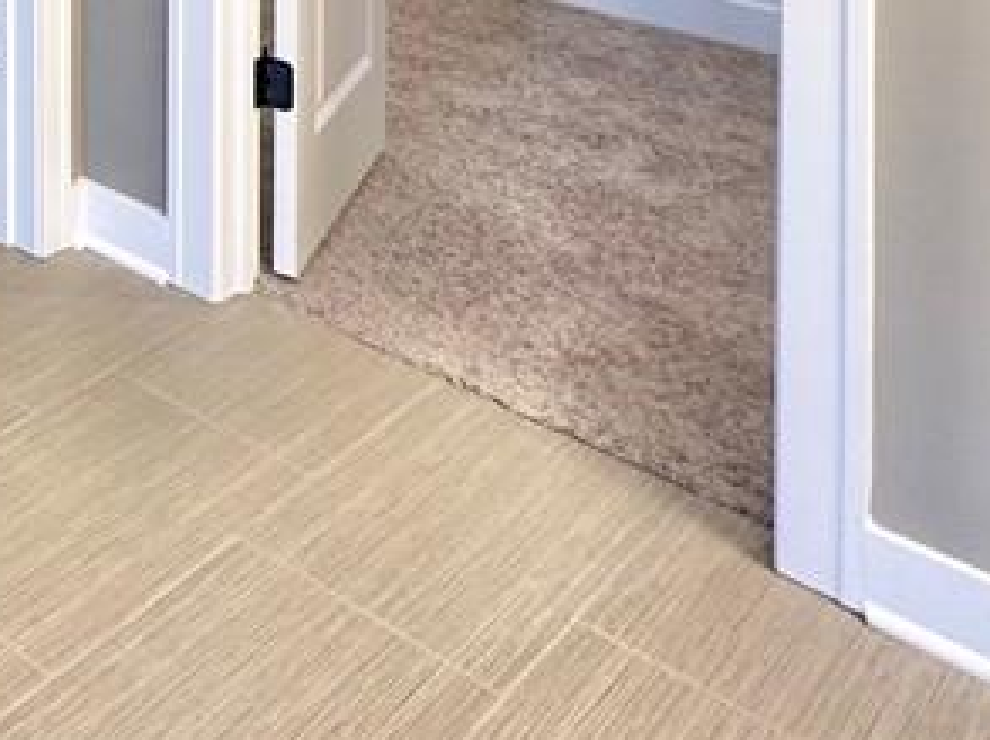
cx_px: -534
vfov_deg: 22.4
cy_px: -460
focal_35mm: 49
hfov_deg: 26.6
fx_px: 1400
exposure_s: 1/60
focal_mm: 2.22
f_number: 2.2
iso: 200
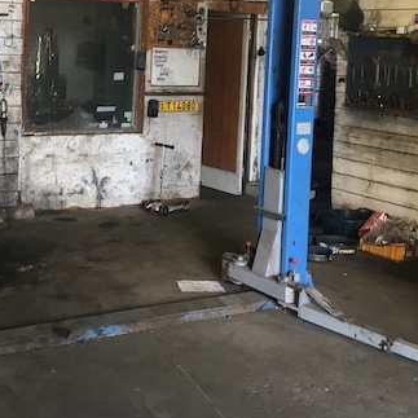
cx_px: 79
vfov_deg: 29.9
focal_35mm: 56
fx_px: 765
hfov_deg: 29.8
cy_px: 86
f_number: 2.2
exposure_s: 1/33
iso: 80
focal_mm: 4.15
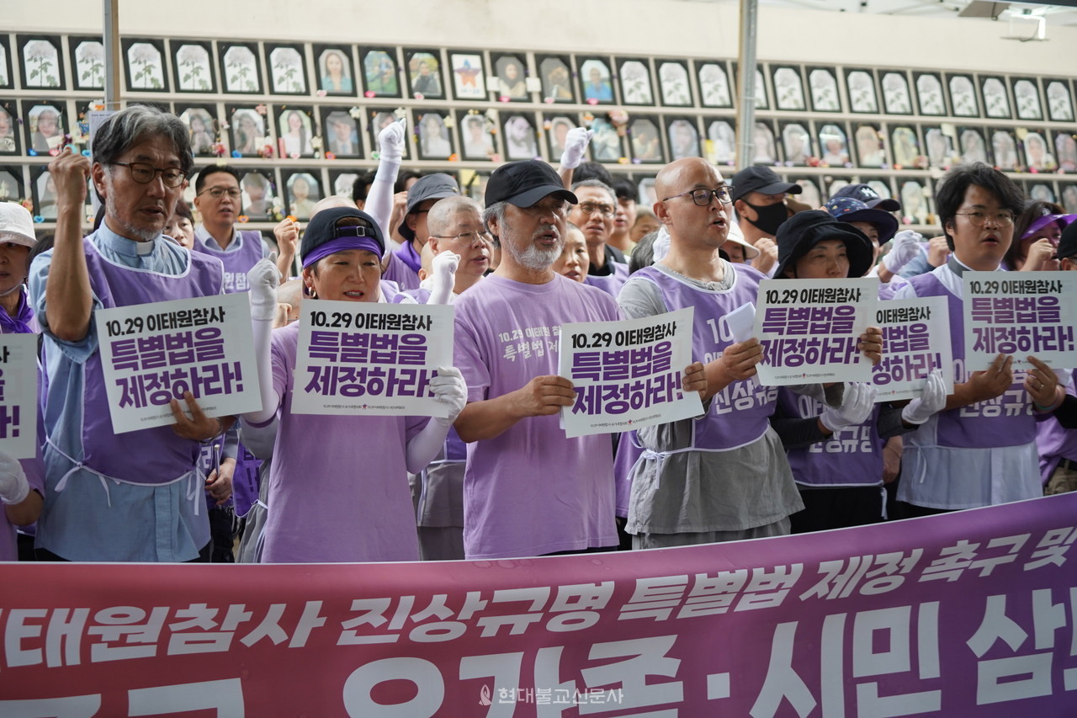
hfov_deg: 28.8
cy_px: 359
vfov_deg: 19.5
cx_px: 538
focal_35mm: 70
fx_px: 2094
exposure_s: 1/250
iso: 640
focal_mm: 70
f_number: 4
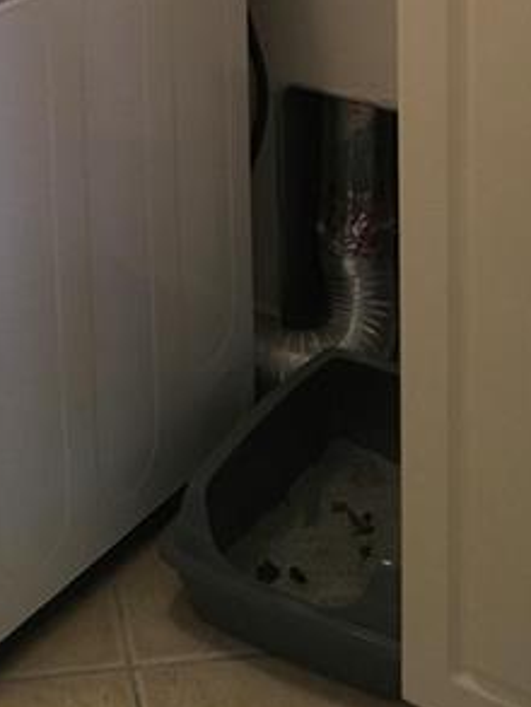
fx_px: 1553
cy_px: -208
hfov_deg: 19.0
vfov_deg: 22.9
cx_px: 39
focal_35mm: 76
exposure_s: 1/30
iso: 125
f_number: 2.2
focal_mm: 4.15
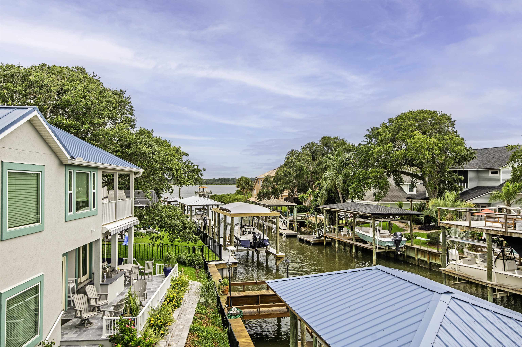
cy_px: 174
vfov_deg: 43.5
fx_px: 435
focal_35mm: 30
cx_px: 261
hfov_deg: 62.0
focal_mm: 30
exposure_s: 1/160
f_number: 5.6
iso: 320
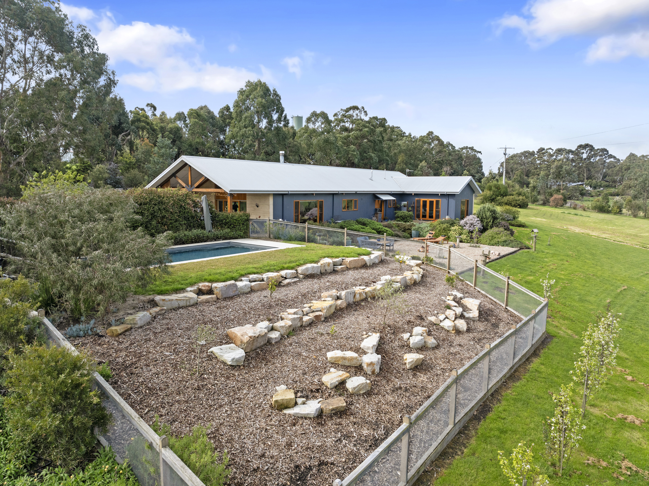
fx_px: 450
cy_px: 243
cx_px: 324
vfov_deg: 56.8
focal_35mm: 24
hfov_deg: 71.6
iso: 250
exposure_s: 1/1000
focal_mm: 12.29
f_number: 2.8
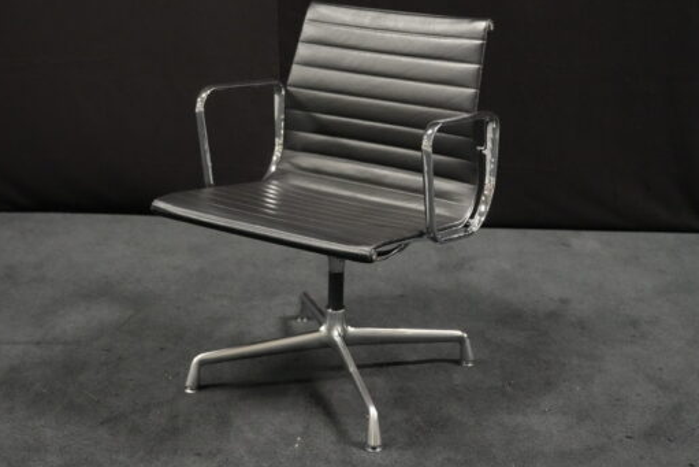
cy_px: 216
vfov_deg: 25.1
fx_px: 1049
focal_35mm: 54
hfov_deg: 36.9
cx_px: 332
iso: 12800
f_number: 4
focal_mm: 46
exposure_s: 1/40
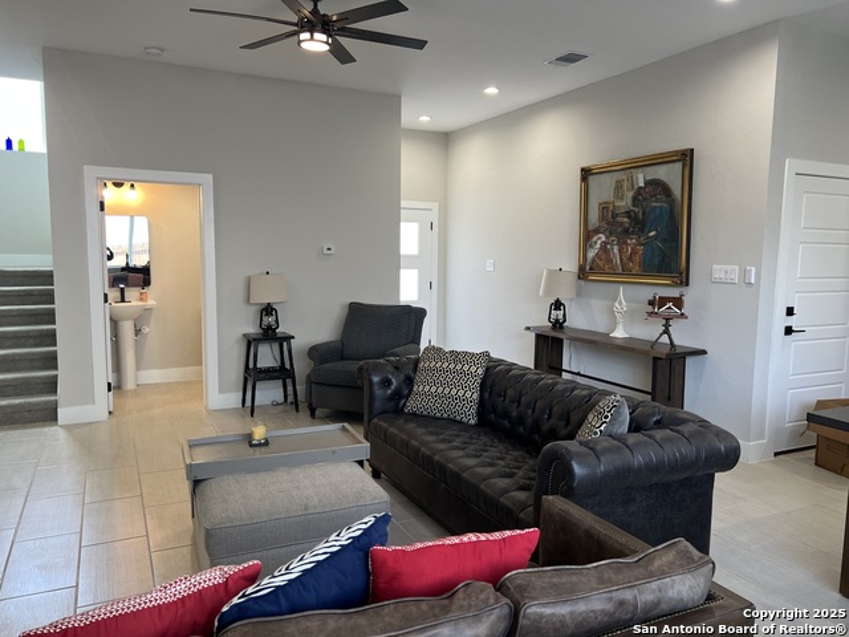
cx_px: 424
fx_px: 638
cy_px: 318
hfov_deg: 67.3
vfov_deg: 53.1
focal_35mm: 26
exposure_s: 1/120
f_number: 1.5
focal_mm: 5.7
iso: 100
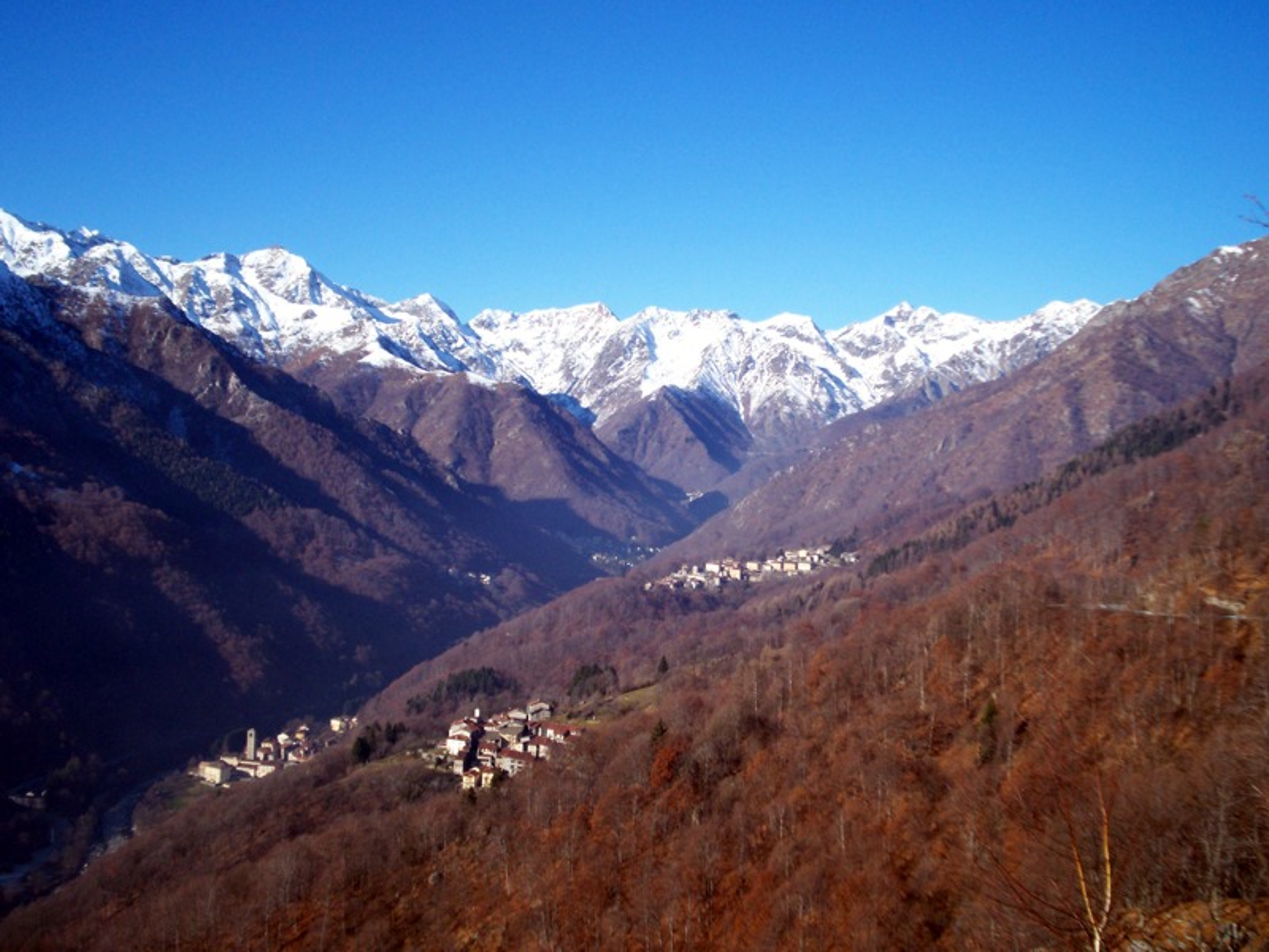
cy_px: 476
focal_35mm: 36
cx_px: 634
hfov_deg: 51.4
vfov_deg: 39.7
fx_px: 1320
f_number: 4.5
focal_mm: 5.9
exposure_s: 1/542
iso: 100
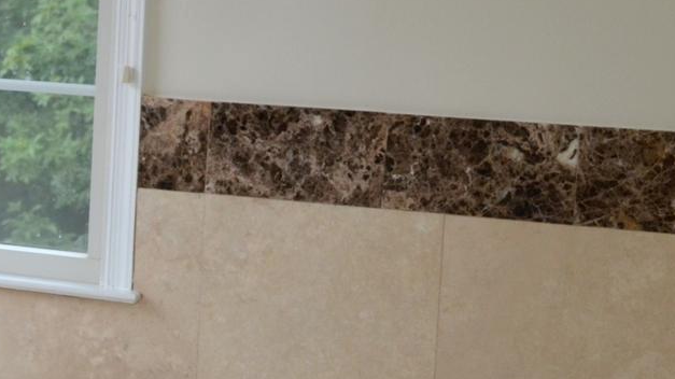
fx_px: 2200
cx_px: -96
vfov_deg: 9.8
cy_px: 309
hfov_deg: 16.8
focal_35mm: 123
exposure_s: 1/125
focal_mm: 24
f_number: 5.6
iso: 400
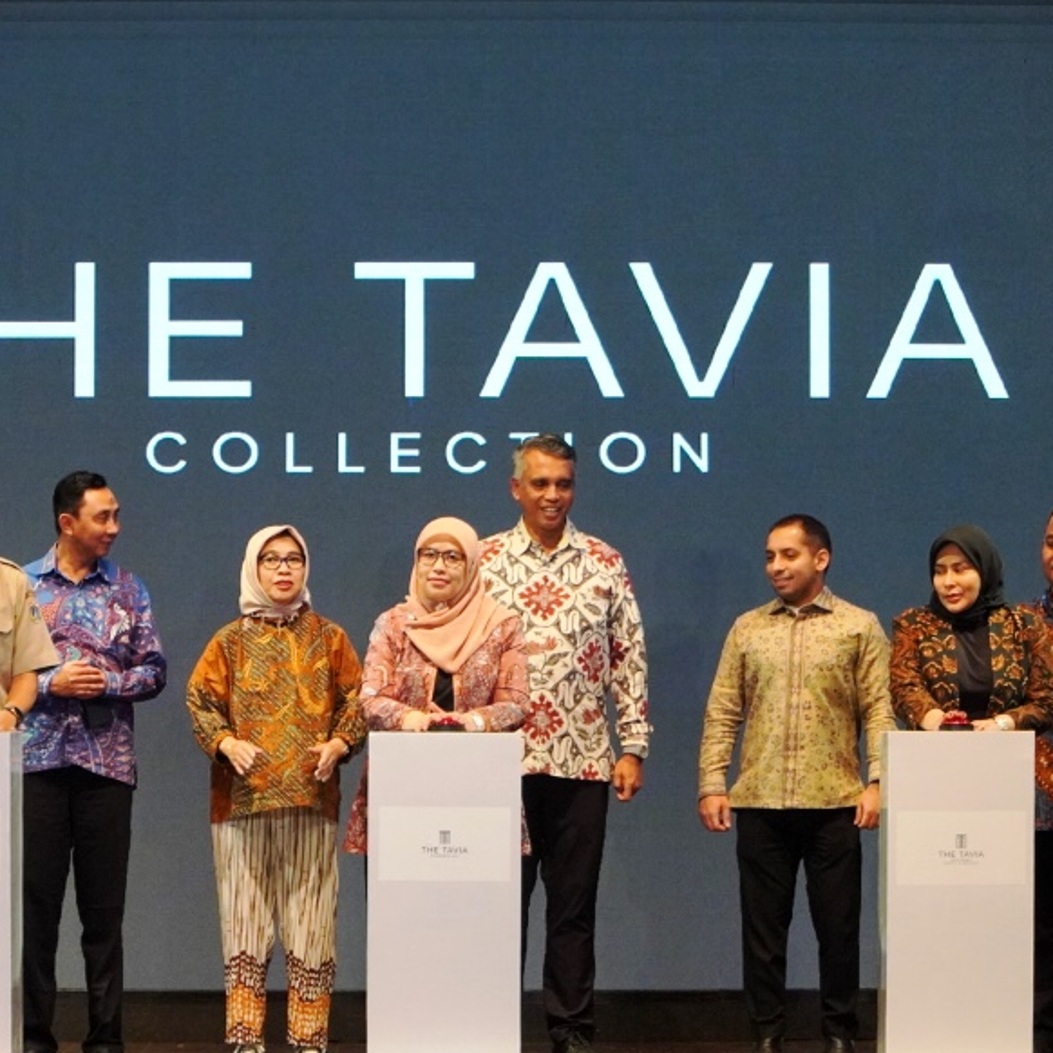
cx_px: 434
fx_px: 6642
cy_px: 581
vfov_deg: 9.1
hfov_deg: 9.1
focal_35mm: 193
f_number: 4
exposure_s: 1/400
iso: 2000
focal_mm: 86
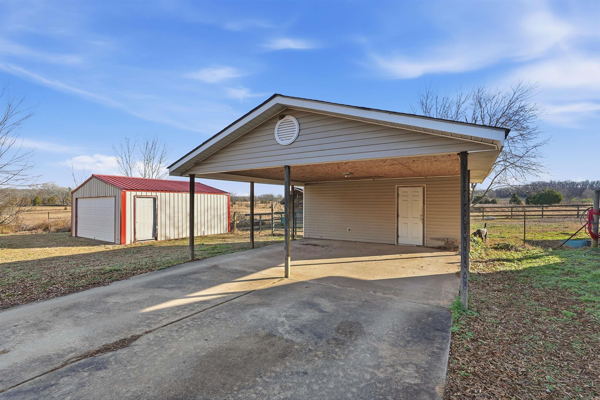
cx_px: 300
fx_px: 267
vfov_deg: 73.8
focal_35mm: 16
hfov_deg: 96.7
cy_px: 200
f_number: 9
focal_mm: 16
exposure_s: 1/400
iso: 250
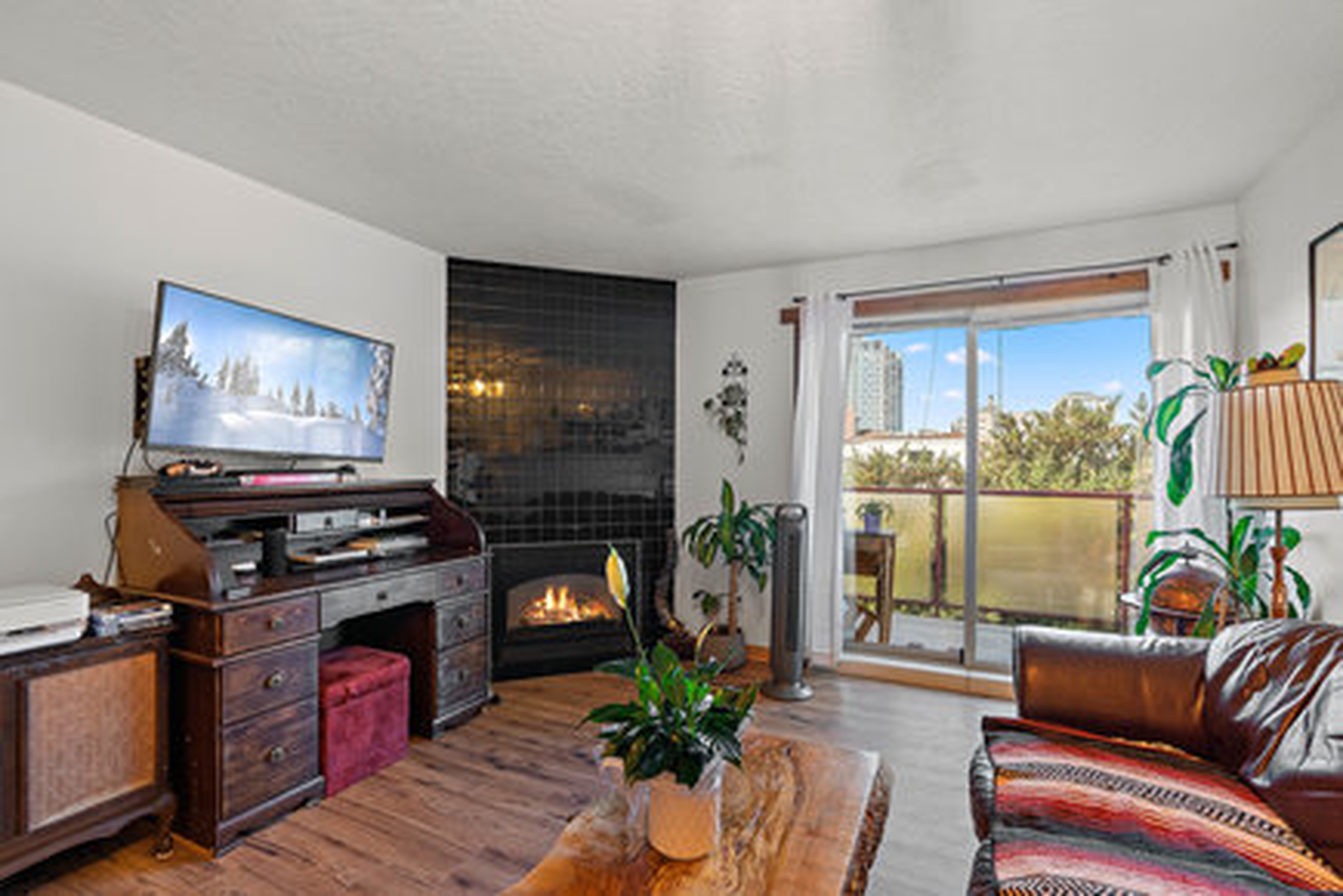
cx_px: 672
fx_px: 597
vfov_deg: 73.7
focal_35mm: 16
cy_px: 448
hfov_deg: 96.7
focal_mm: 16
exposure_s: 1/8
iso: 400
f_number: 7.1
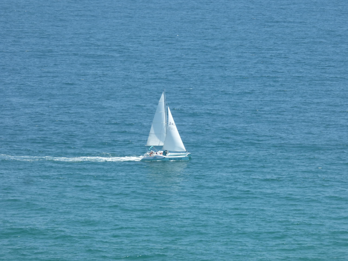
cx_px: 174
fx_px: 2755
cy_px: 130
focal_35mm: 274
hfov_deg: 7.2
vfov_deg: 5.4
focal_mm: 49.1
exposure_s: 1/160
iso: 100
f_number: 5.5
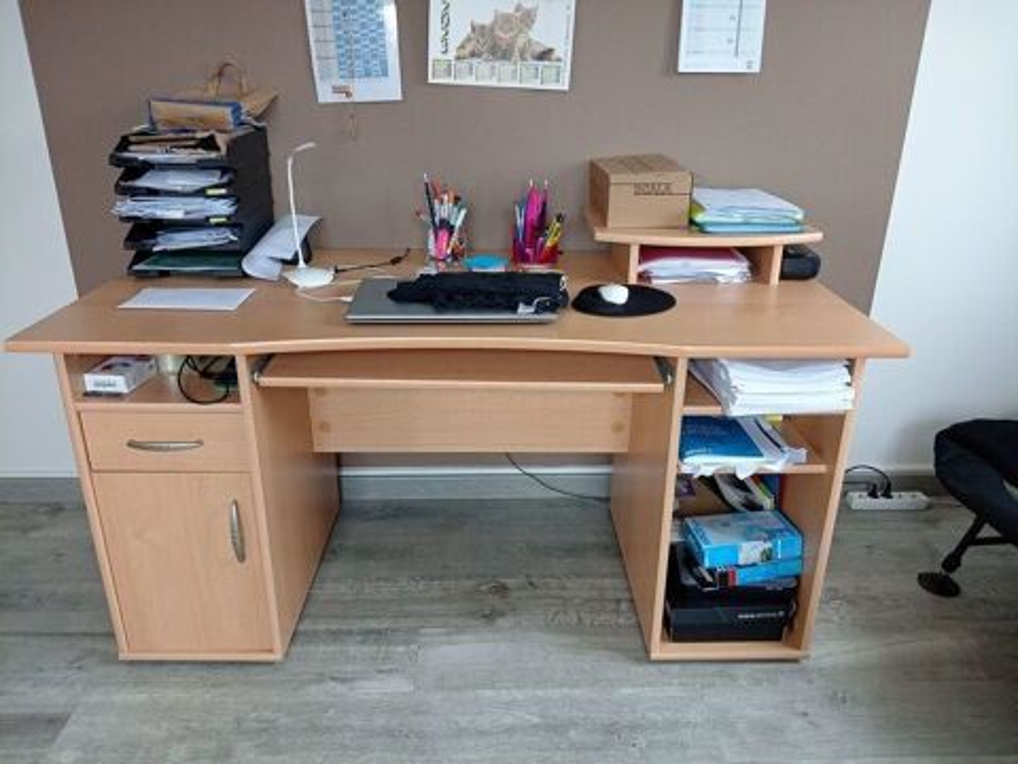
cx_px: 509
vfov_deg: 53.1
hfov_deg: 67.3
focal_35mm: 26
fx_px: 765
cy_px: 382
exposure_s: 1/25
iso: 187
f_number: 1.8
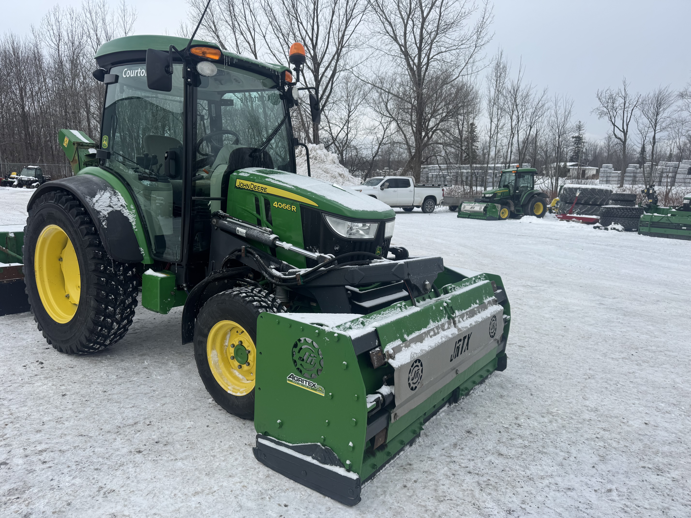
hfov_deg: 71.6
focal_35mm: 24
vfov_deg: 56.8
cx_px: 346
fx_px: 479
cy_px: 259
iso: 80
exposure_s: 1/2710
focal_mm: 6.76
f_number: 1.78
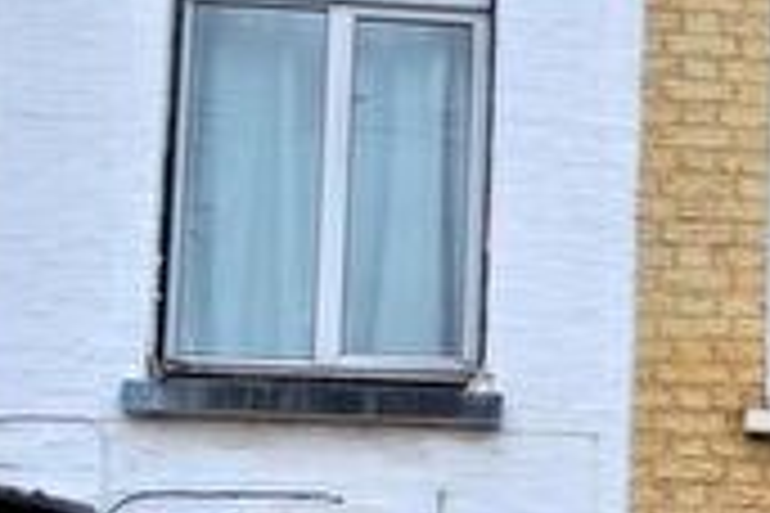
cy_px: 488
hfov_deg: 13.8
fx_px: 2887
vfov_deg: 10.1
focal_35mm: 135
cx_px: 1310
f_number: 7.1
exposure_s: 1/200
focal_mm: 22
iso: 100
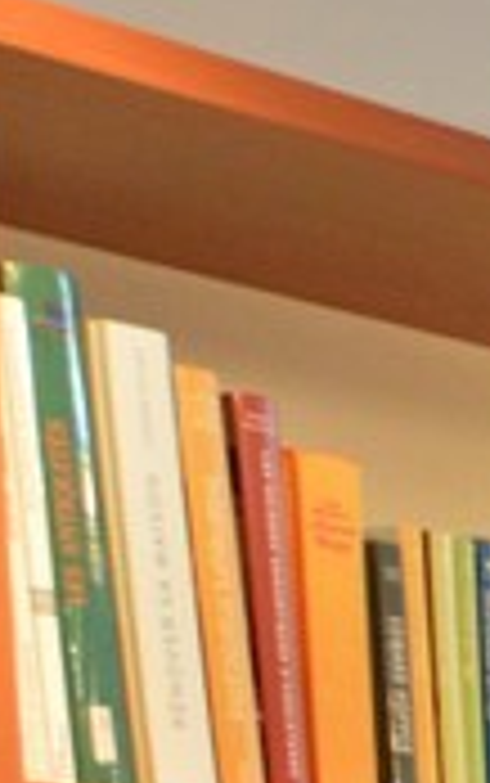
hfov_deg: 5.1
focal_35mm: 158
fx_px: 3370
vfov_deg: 11.5
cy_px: 1726
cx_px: 2949
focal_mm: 10
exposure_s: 1/60
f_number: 3.5
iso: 560
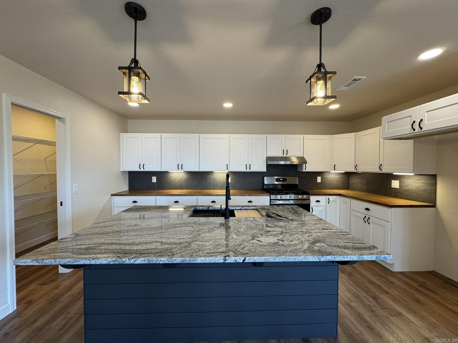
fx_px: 185
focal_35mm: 14
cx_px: 229
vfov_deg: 85.7
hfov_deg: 102.1
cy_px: 172
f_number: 2.2
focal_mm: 2.22
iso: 160
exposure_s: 1/120
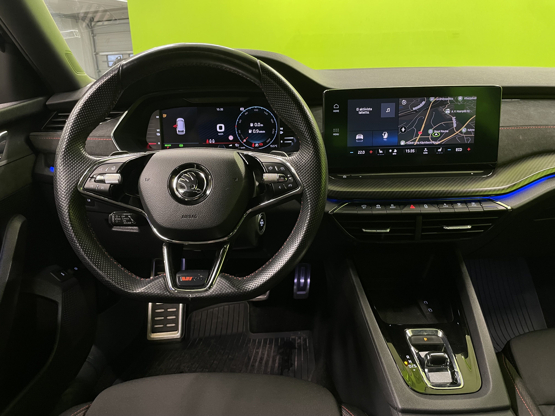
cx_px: 278
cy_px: 208
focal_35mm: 26
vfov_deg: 53.1
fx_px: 417
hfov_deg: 67.3
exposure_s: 1/33
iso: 400
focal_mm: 4.2
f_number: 1.6
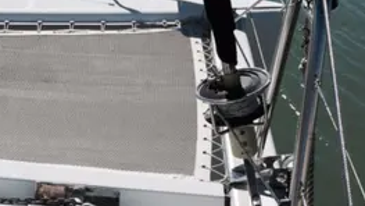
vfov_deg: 15.5
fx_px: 745
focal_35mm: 77
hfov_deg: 27.5
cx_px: 153
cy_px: 196
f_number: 2.2
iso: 32
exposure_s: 1/6623
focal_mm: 4.15
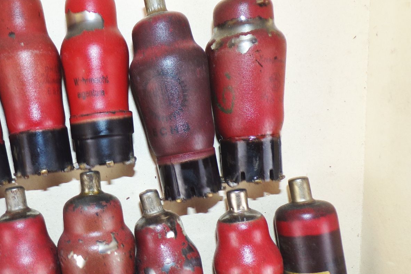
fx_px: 445
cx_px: 120
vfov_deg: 34.0
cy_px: 168
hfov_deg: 48.3
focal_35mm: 39
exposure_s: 1/34
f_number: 3
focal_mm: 4.3
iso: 80
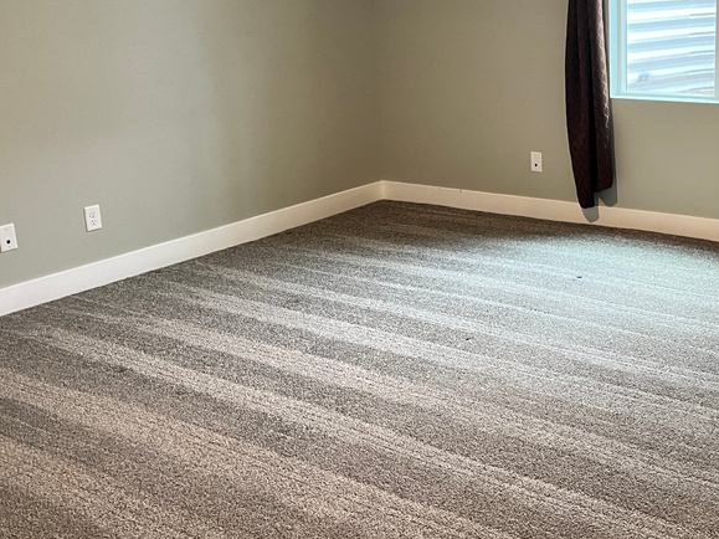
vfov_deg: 31.3
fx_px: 955
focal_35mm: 46
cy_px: 197
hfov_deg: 40.2
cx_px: 535
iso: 320
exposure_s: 1/60
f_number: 1.6
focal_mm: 5.1
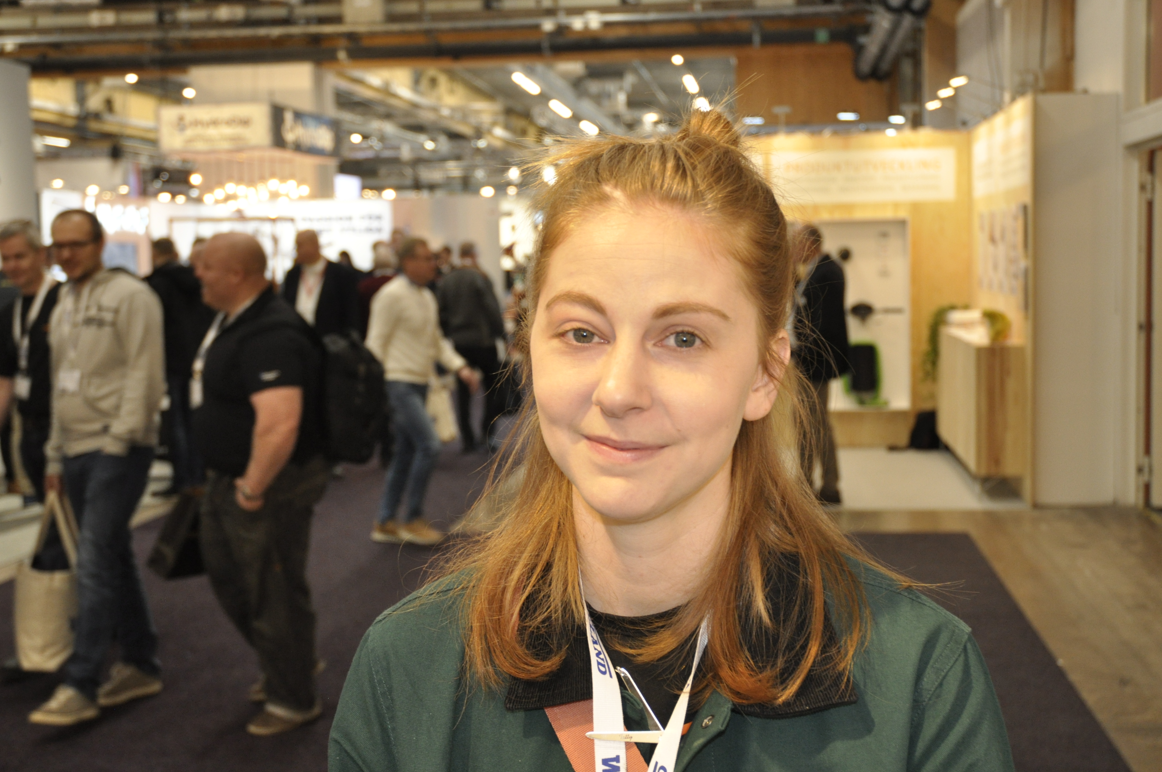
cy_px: 389
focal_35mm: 48
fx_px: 1533
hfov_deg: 41.5
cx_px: 611
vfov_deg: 28.3
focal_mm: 29
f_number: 3.8
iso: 800
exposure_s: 1/80
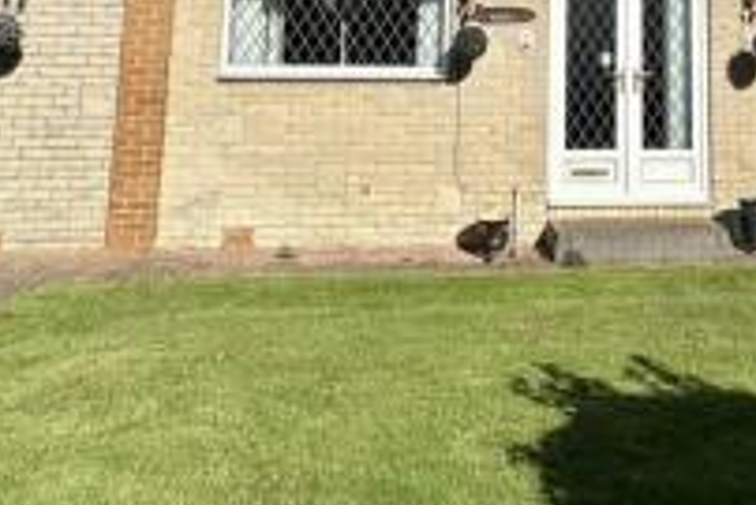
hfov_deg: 44.8
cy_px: -84
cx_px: 567
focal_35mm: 42
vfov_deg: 28.3
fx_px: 883
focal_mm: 2.22
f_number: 2.2
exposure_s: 1/3300
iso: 50
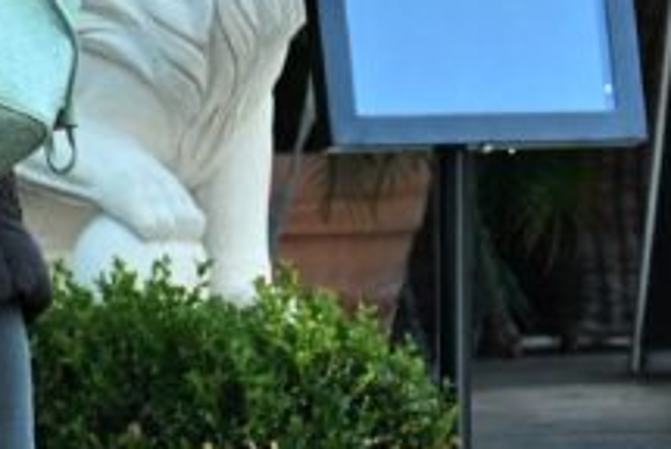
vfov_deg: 1.4
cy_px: 234
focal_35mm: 1003
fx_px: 18720
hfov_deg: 2.0
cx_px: -471
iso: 1250
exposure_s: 1/320
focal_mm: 120
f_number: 7.1
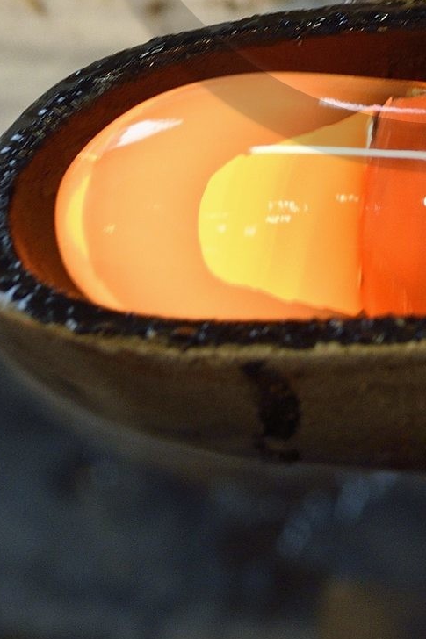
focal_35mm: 231
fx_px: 4102
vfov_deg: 8.8
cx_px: 454
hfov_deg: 5.9
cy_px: -239
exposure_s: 1/80
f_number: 9
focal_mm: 70
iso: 1600
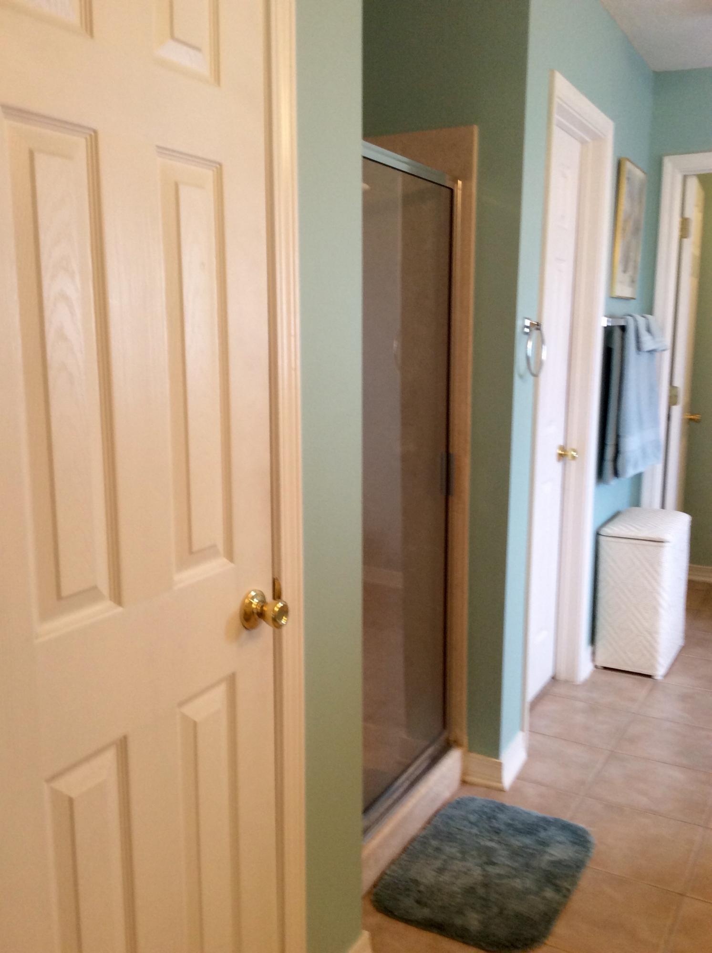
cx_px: 356
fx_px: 880
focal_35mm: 32
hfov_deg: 44.0
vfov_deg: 56.9
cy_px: 476
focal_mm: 3.3
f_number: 2.4
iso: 64
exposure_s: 1/24
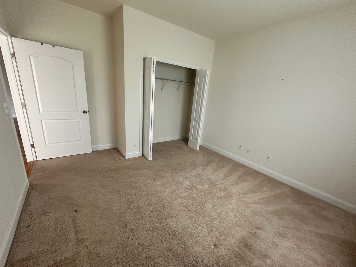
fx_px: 154
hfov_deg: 98.2
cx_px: 180
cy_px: 140
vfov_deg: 81.7
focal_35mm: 15
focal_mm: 2.22
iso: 400
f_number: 2.2
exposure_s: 1/60
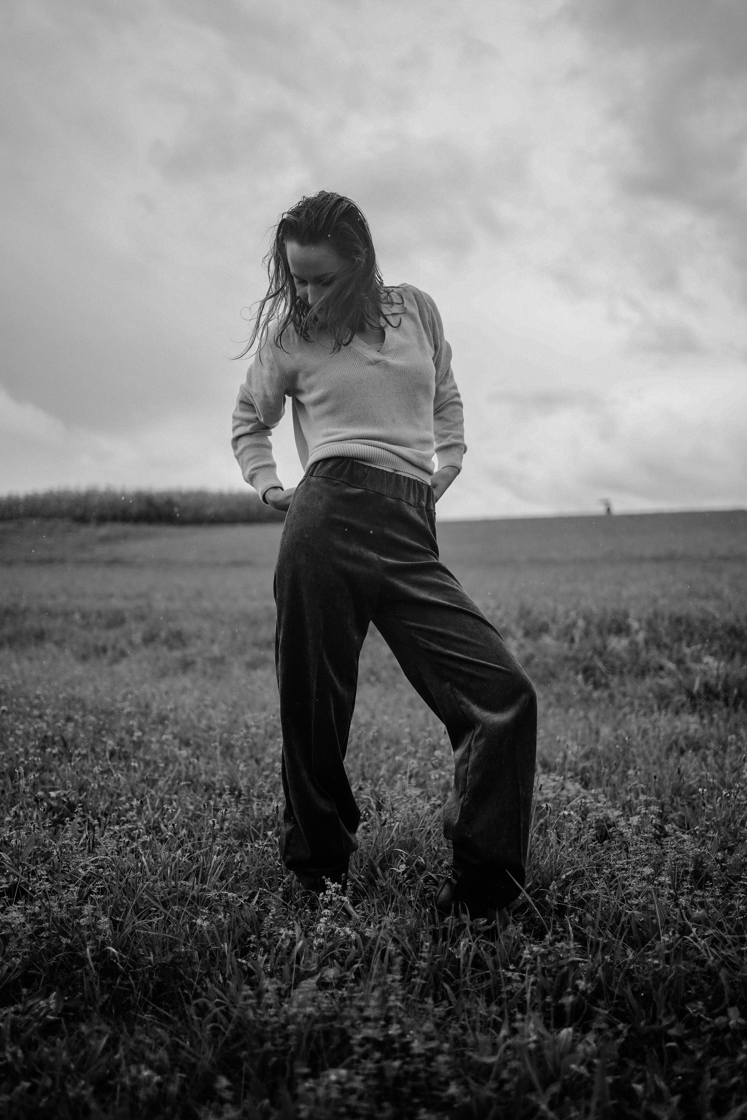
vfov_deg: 54.4
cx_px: 374
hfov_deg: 37.9
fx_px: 1089
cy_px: 560
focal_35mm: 35
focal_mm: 35
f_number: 1.8
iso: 100
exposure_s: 1/2000
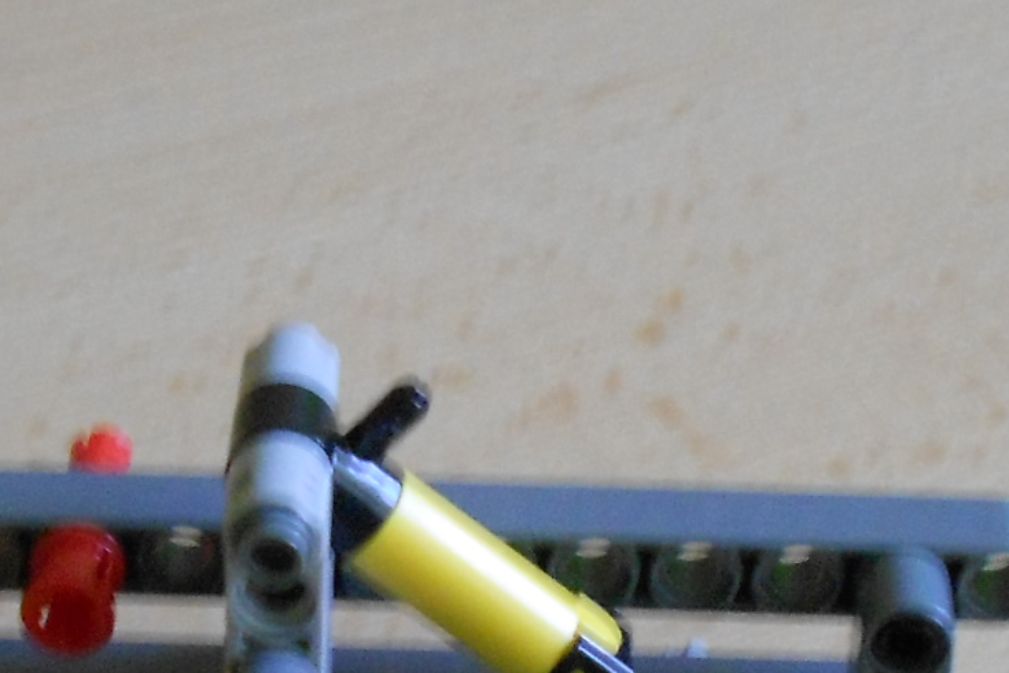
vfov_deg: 11.3
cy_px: 823
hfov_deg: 17.2
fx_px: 3335
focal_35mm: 119
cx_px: 461
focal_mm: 6.9
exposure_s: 1/6
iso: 400
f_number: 3.9
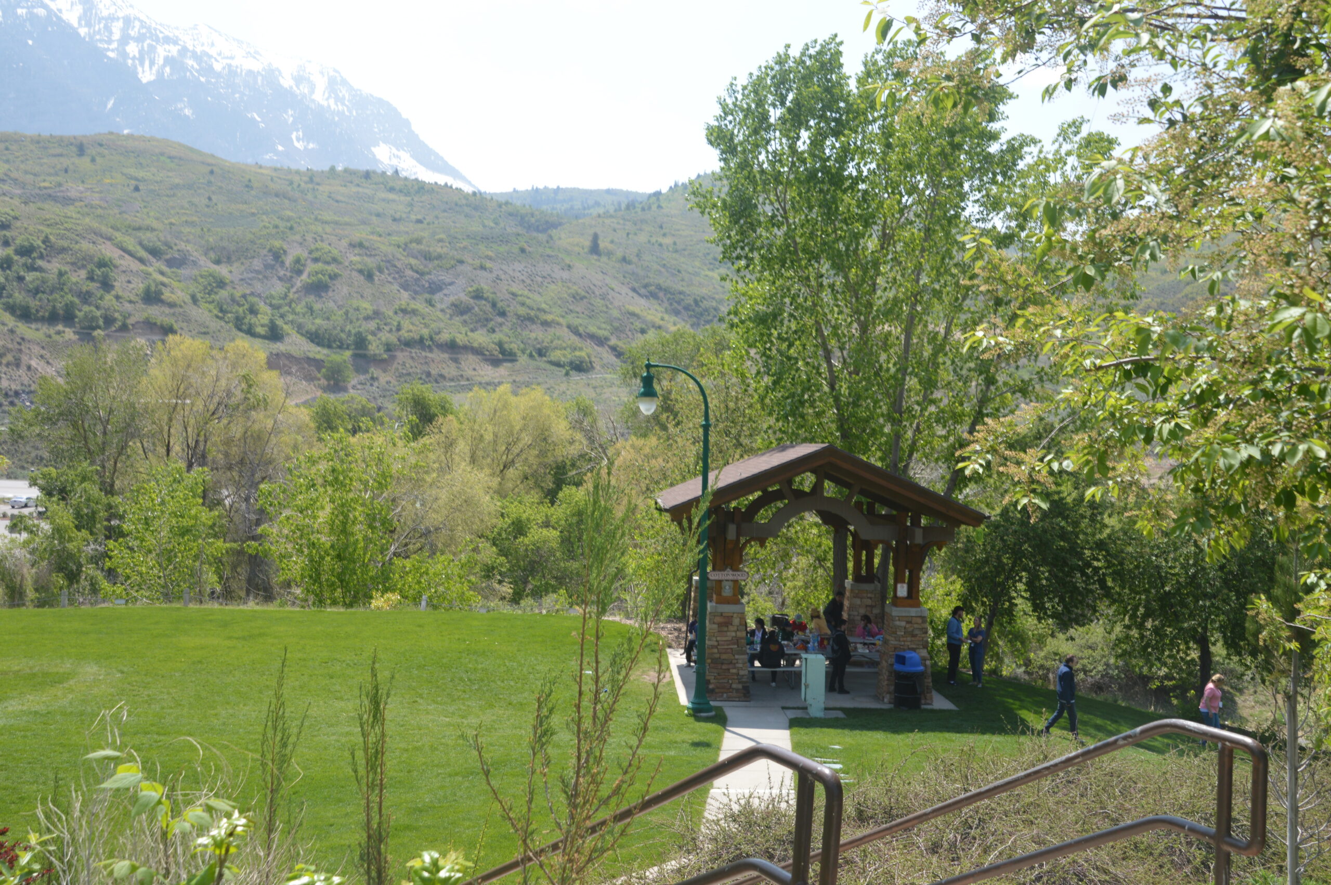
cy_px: 442
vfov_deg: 35.4
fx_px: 1385
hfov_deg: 51.3
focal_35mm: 38
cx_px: 666
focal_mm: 25
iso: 100
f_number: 7.1
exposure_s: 1/200
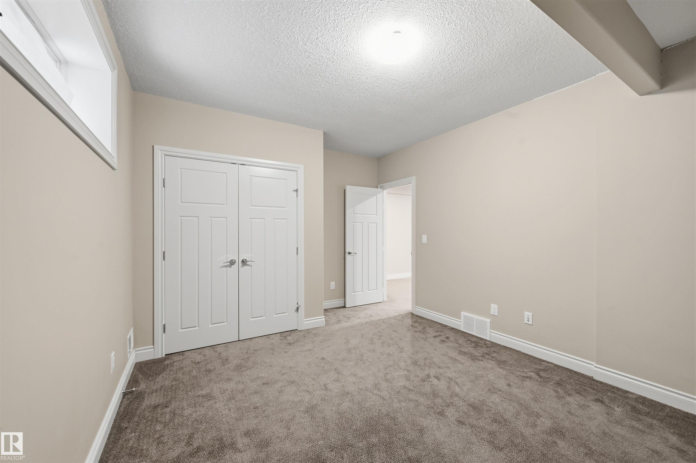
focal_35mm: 14
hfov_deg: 104.3
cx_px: 348
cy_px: 232
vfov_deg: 81.1
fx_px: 270
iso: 100
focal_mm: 14
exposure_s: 1/4
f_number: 8
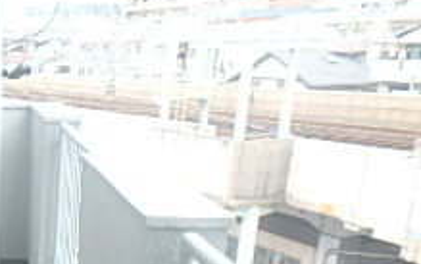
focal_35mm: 65
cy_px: 356
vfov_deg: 18.4
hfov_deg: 27.3
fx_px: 746
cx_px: -100
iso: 125
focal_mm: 3.7
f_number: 3.5
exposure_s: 1/125
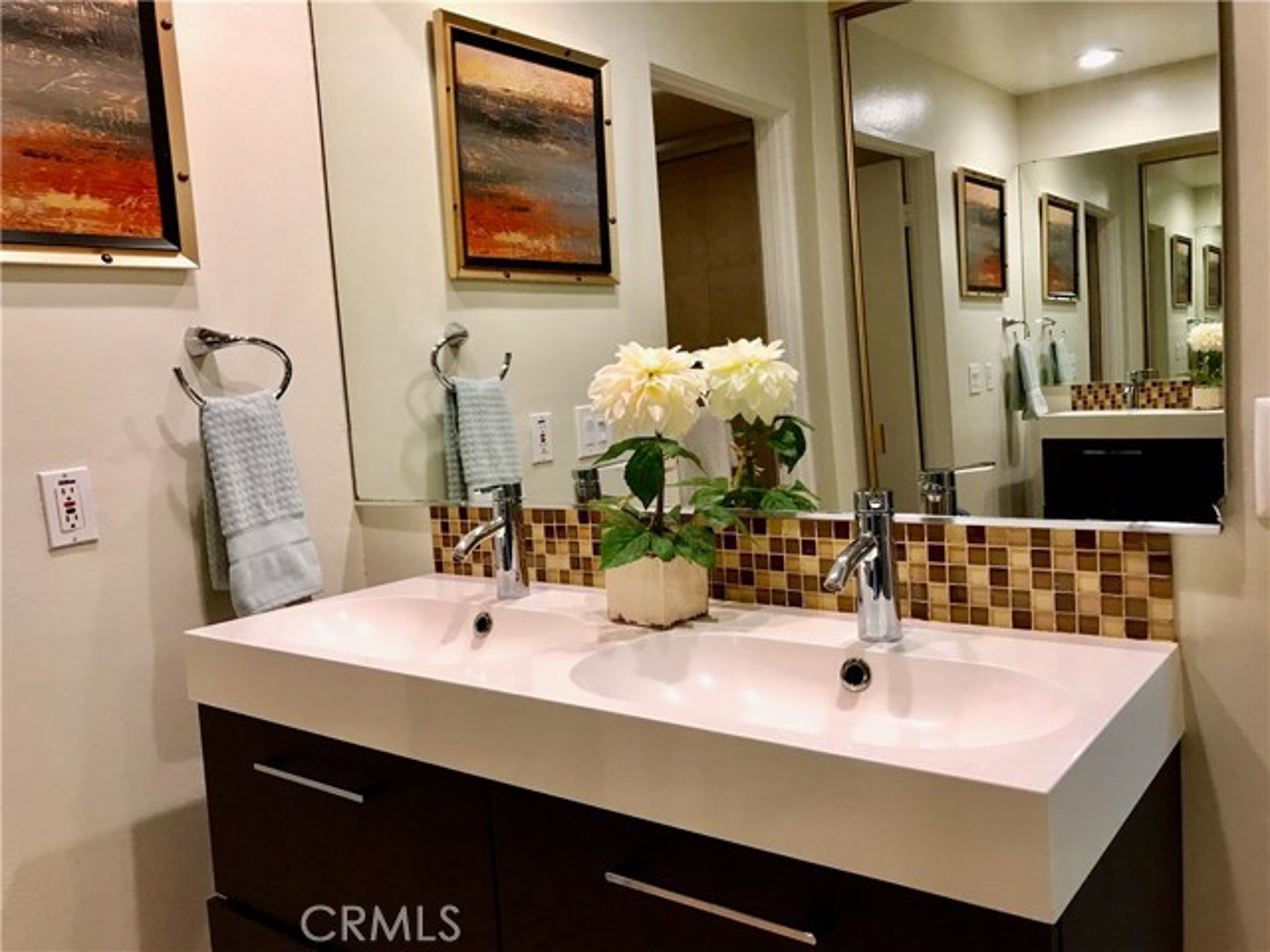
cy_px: 476
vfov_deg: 49.7
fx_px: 1027
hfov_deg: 63.4
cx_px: 635
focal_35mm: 28
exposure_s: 1/30
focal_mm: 3.99
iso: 40
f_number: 1.8
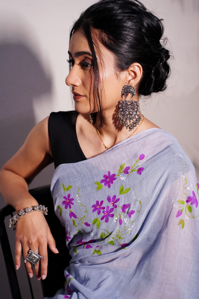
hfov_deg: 18.2
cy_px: 150
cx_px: 100
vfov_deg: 27.0
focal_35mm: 75
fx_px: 622
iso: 4000
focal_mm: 75
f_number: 3.5
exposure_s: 1/125
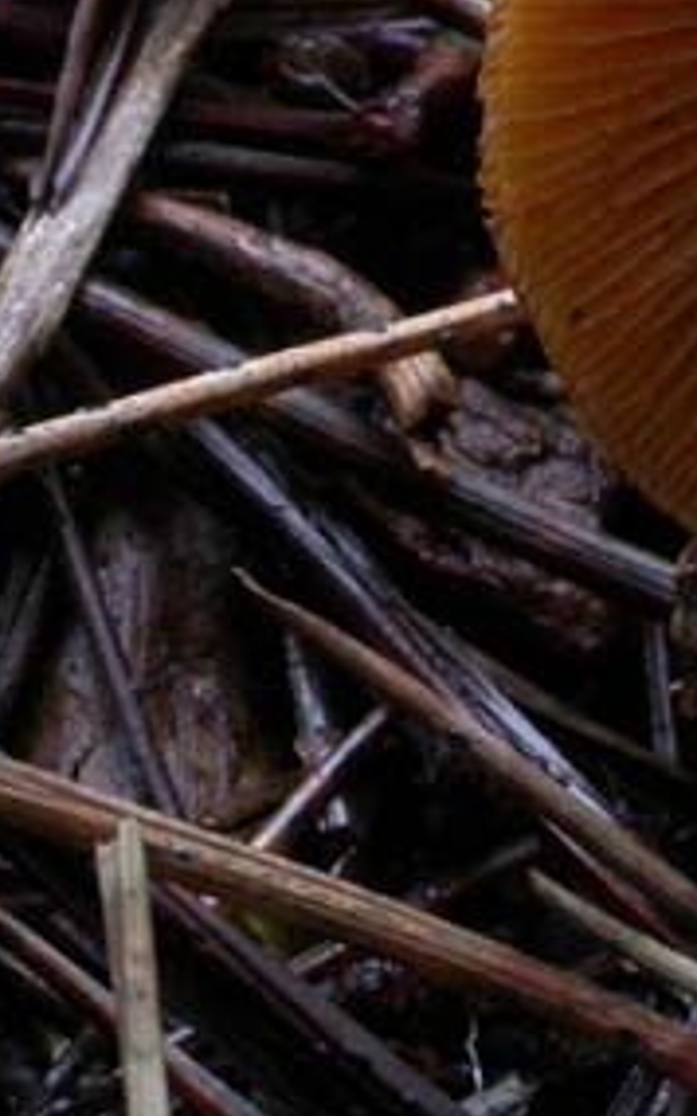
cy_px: 423
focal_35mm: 360
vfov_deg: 5.8
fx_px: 10947
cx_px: 638
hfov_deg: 3.6
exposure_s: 1/8
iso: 200
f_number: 10
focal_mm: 25.1
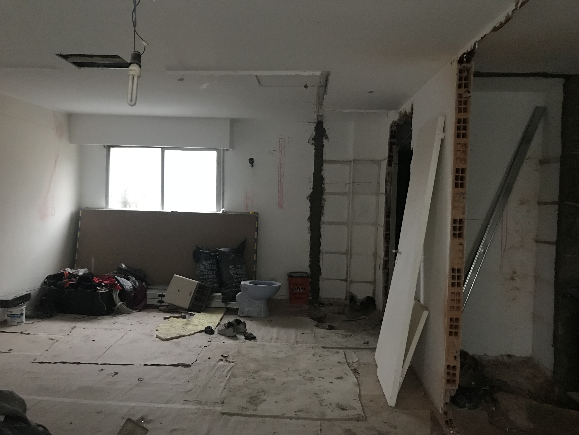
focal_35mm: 28
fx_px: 468
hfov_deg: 63.4
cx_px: 290
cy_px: 218
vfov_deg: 49.7
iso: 80
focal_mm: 3.99
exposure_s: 1/5
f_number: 1.8
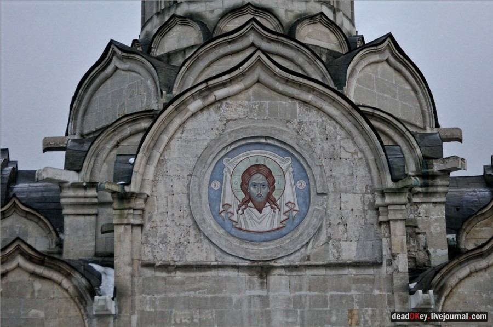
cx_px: 246
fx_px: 1538
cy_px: 164
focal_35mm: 112
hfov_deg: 18.2
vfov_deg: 12.1
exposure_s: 1/250
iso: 800
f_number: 5.3
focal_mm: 75
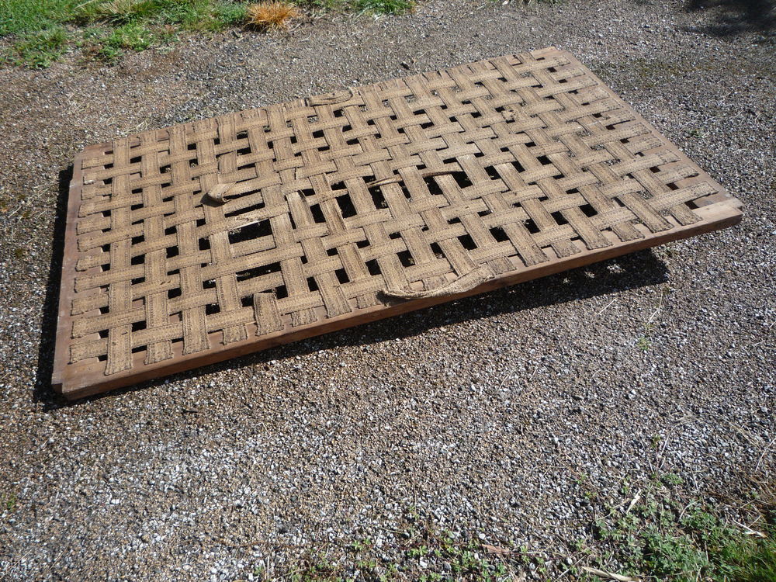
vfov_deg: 46.8
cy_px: 291
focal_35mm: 30
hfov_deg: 60.0
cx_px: 388
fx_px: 673
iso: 100
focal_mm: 5.2
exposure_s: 1/400
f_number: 4
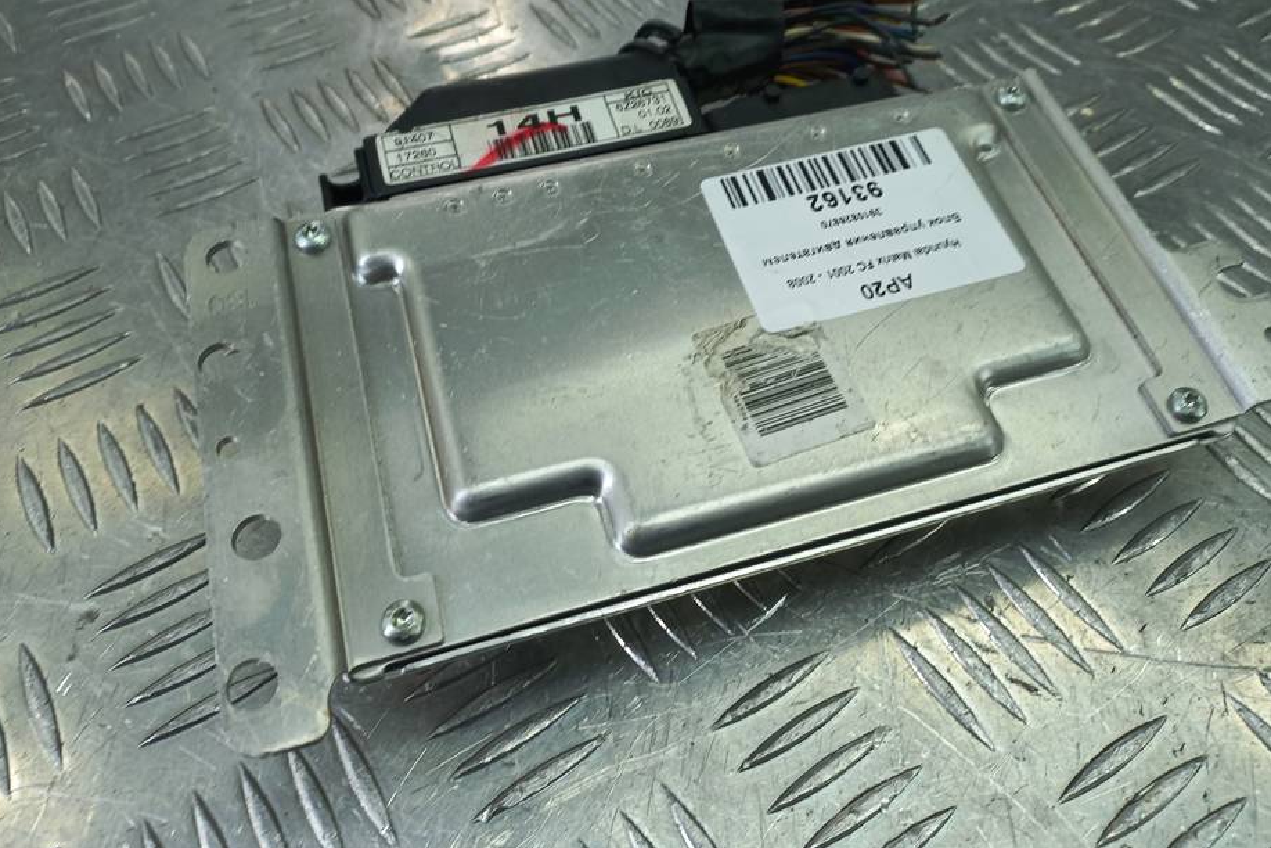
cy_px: 331
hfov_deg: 63.6
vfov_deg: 44.7
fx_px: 1024
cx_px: 658
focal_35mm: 29
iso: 40
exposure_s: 1/50
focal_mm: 4.6
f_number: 1.8
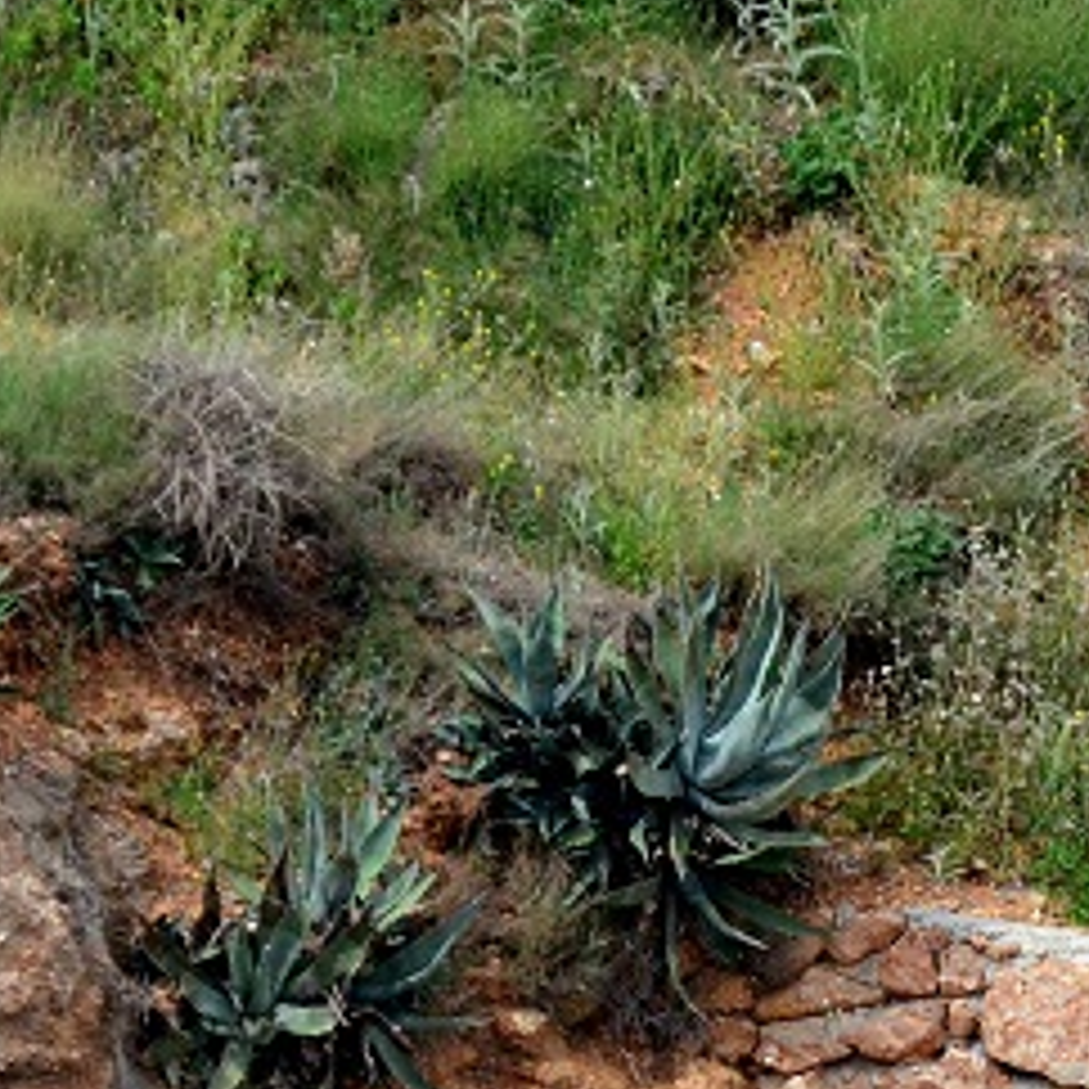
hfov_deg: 1.2
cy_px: 1118
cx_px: 722
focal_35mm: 1471
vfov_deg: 1.2
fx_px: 52356
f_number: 6.3
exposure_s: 1/8000
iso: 2500
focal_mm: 280
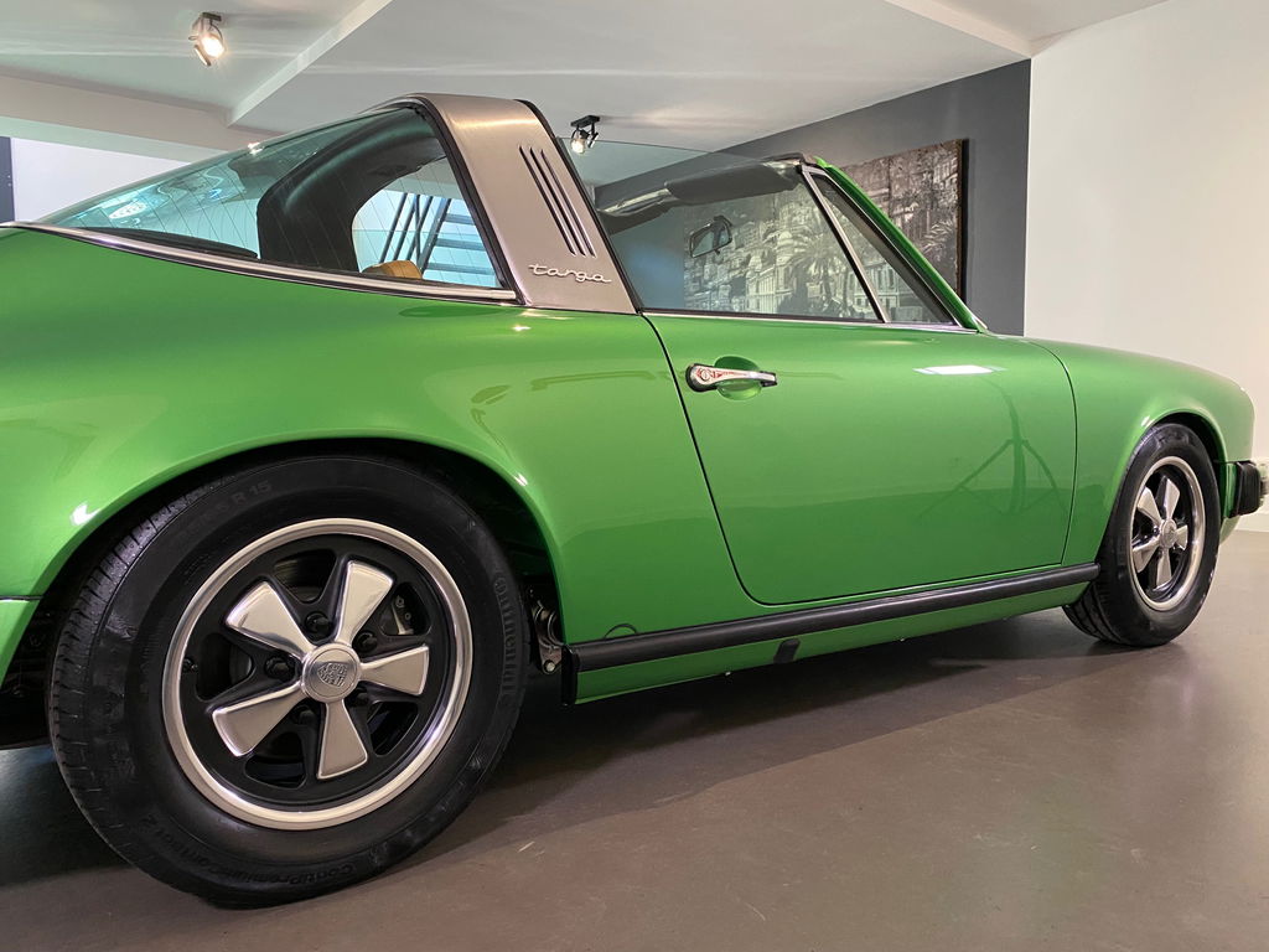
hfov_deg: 67.3
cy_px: 476
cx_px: 634
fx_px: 953
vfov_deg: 53.1
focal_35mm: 26
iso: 500
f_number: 1.8
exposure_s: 1/60
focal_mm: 4.25
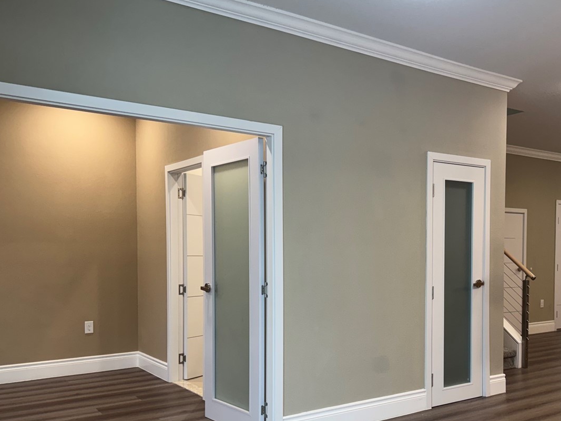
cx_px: 392
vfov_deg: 39.3
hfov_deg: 50.1
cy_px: 272
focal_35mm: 36
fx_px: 583
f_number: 1.78
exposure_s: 1/120
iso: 160
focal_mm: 6.76
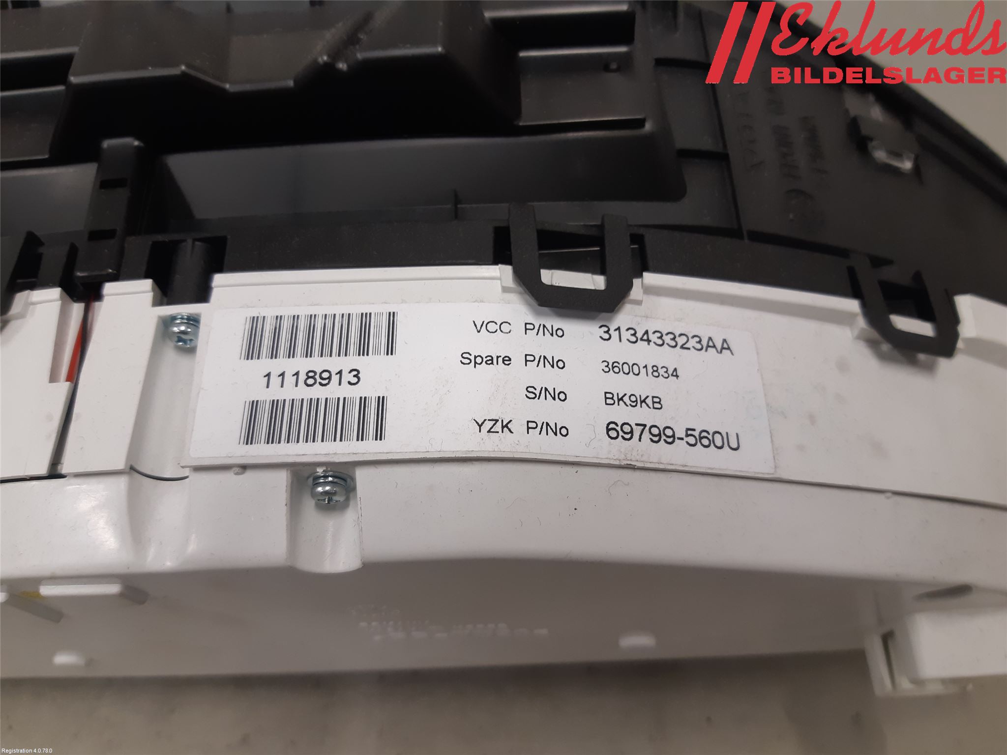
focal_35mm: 26
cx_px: 504
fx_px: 756
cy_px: 378
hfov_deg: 67.3
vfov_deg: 53.1
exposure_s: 1/50
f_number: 1.7
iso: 80
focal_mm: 3.93
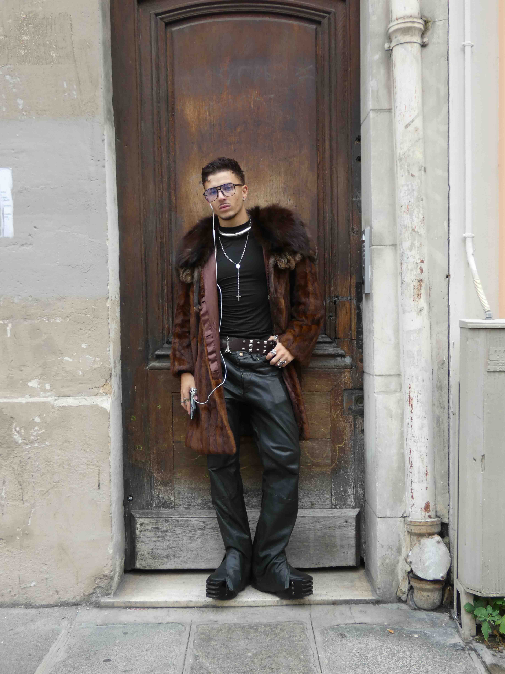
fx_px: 700
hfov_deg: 39.7
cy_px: 337
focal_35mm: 36
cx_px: 252
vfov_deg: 51.4
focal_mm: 6.5
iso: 80
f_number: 3.5
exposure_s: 1/80
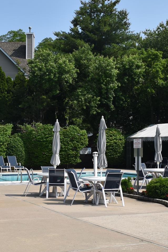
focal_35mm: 64
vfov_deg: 31.4
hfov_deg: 21.2
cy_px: 143
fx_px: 448
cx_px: 84
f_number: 11
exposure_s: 1/200
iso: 100
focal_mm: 20
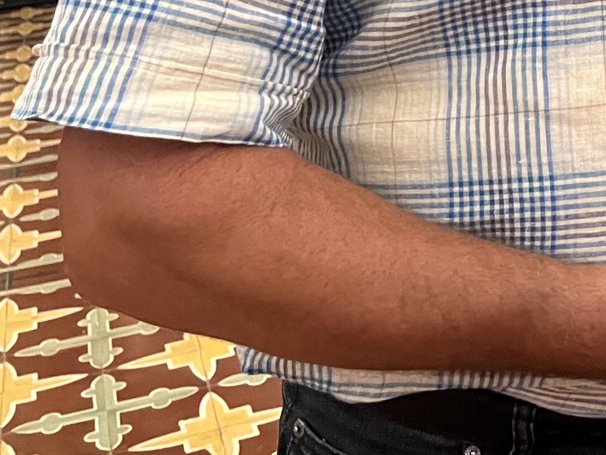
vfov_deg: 16.6
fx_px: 1401
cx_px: 715
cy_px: -243
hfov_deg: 22.6
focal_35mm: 80
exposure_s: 1/60
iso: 400
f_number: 1.6
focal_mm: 5.1
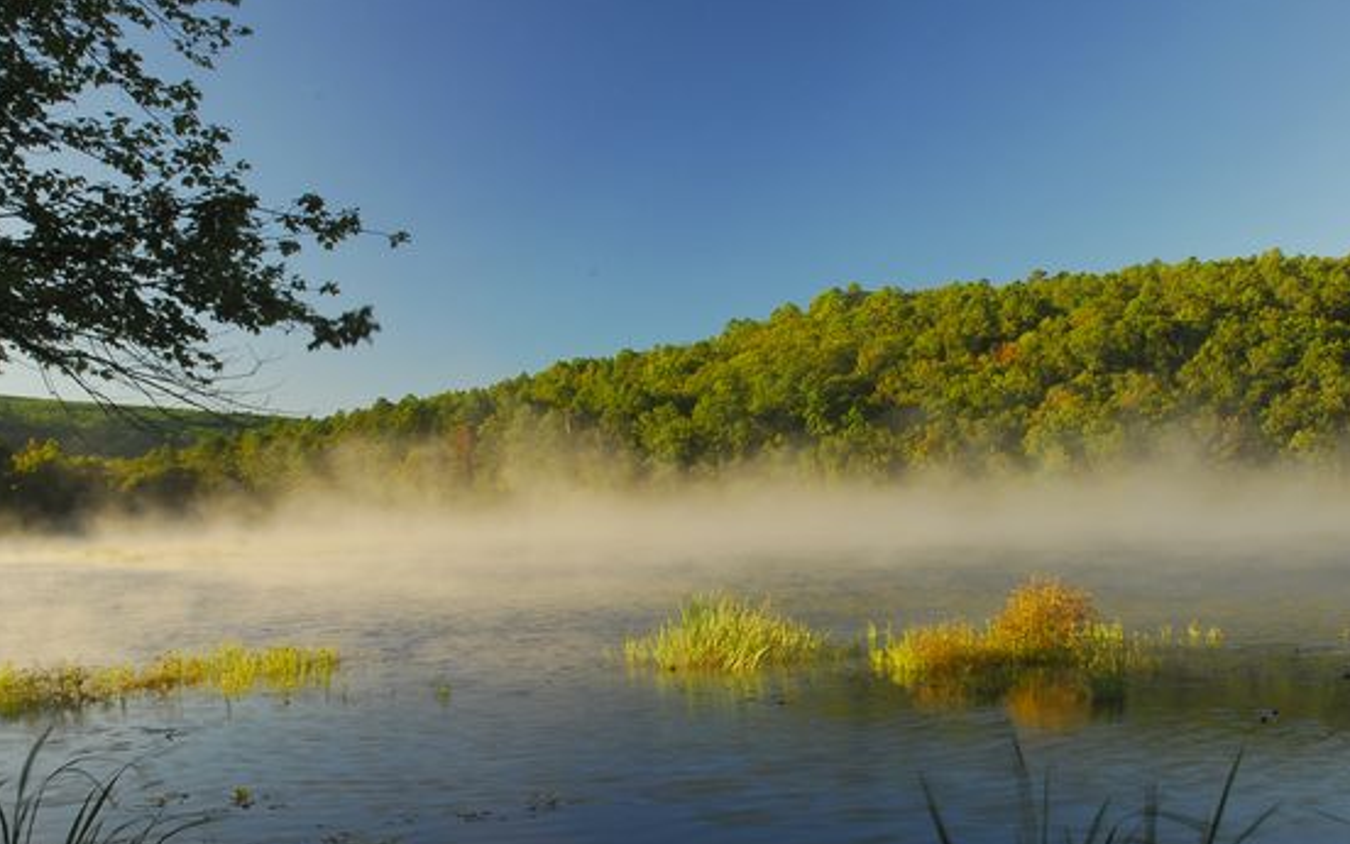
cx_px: 692
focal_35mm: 38
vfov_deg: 33.8
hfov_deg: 51.8
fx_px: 1389
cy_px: 444
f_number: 22
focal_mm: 17
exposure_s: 1/3
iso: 100
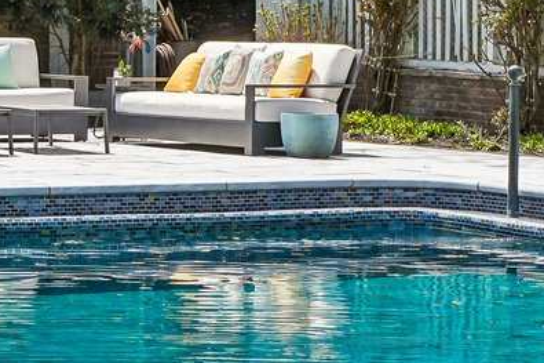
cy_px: 112
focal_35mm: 218
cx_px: 40
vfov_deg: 6.3
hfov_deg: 9.4
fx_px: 3293
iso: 200
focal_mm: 28
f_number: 8
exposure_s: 1/640
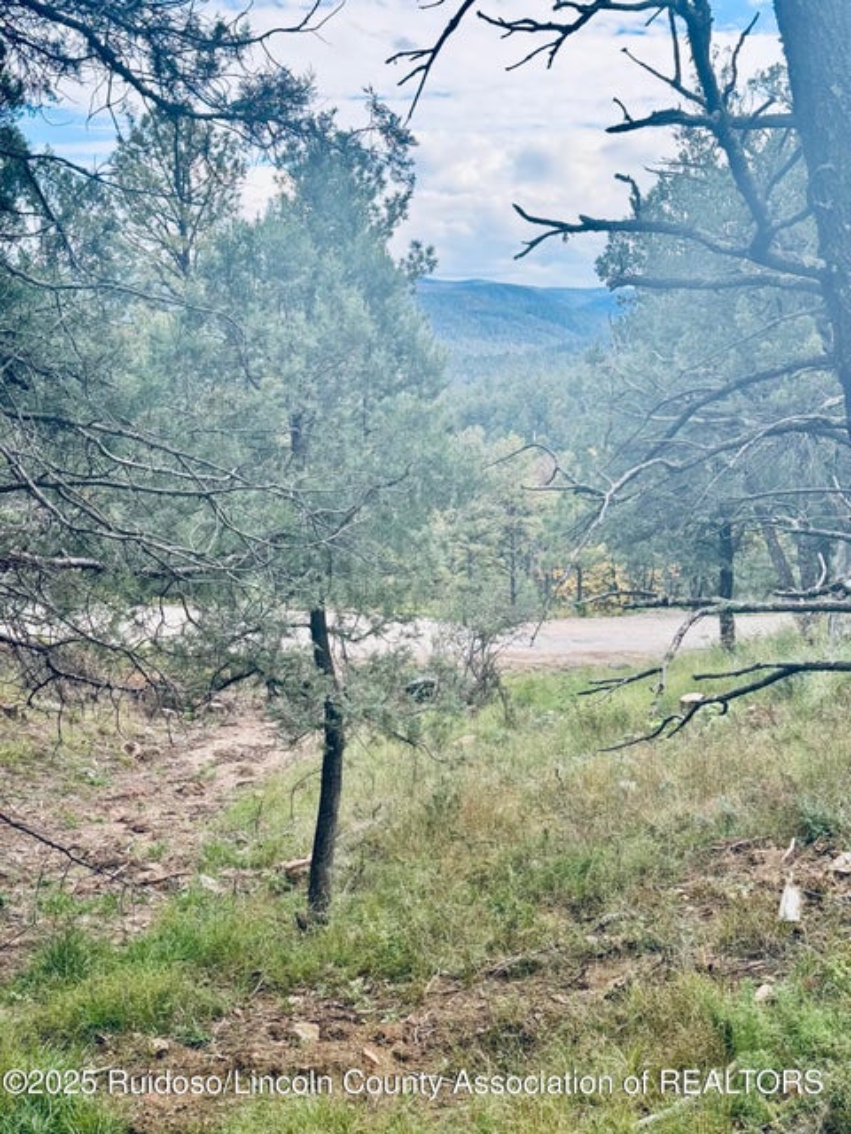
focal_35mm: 48
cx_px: 426
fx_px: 1573
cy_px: 567
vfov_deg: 39.7
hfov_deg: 30.3
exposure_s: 1/822
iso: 64
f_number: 1.78
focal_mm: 6.76
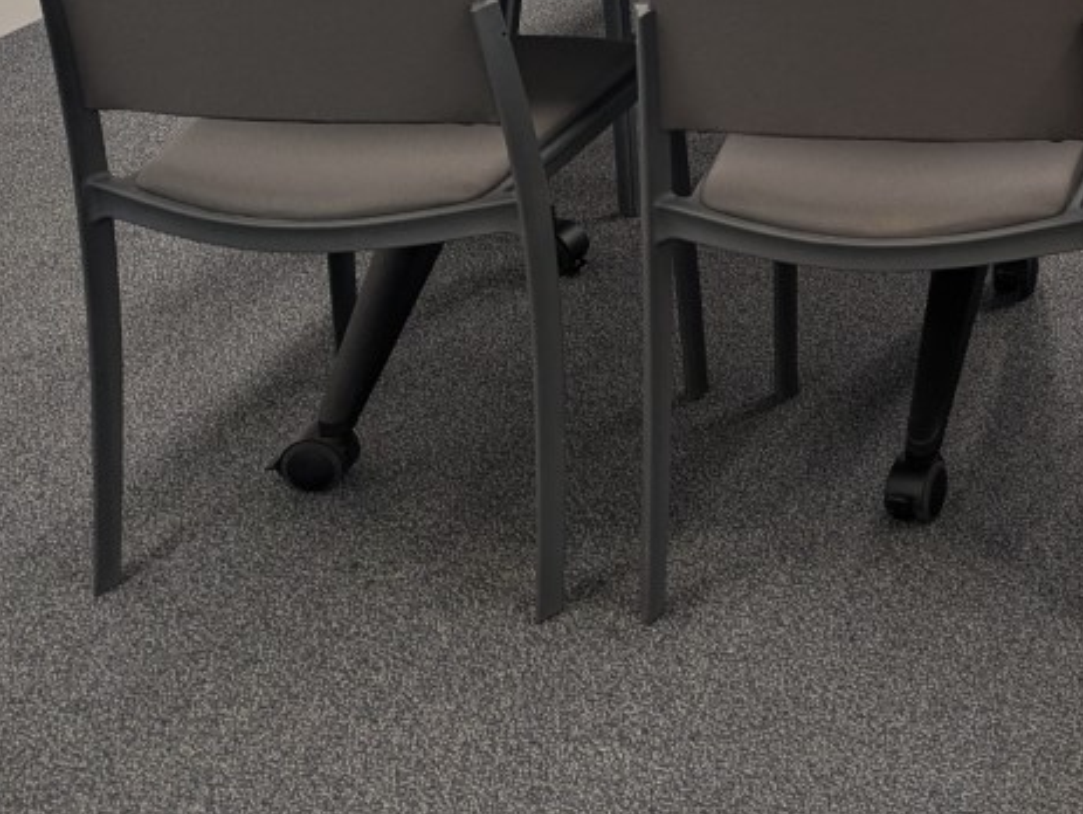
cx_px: 1262
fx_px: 1941
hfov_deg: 27.8
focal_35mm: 62
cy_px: -150
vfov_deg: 22.0
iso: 38
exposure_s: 1/33.3
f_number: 1.85
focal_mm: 6.81
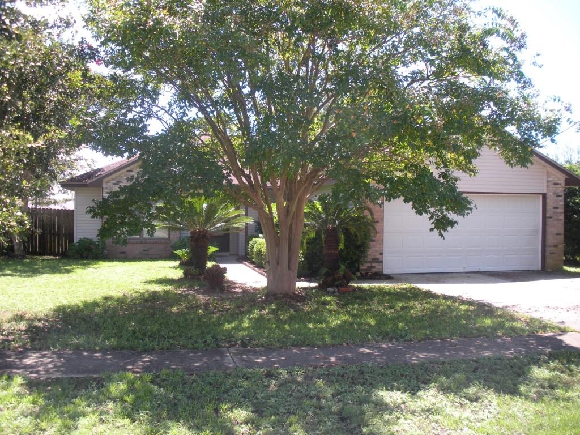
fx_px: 603
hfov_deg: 51.4
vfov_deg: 39.7
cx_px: 290
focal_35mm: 36
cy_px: 218
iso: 64
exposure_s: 1/116
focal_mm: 6.3
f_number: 3.5
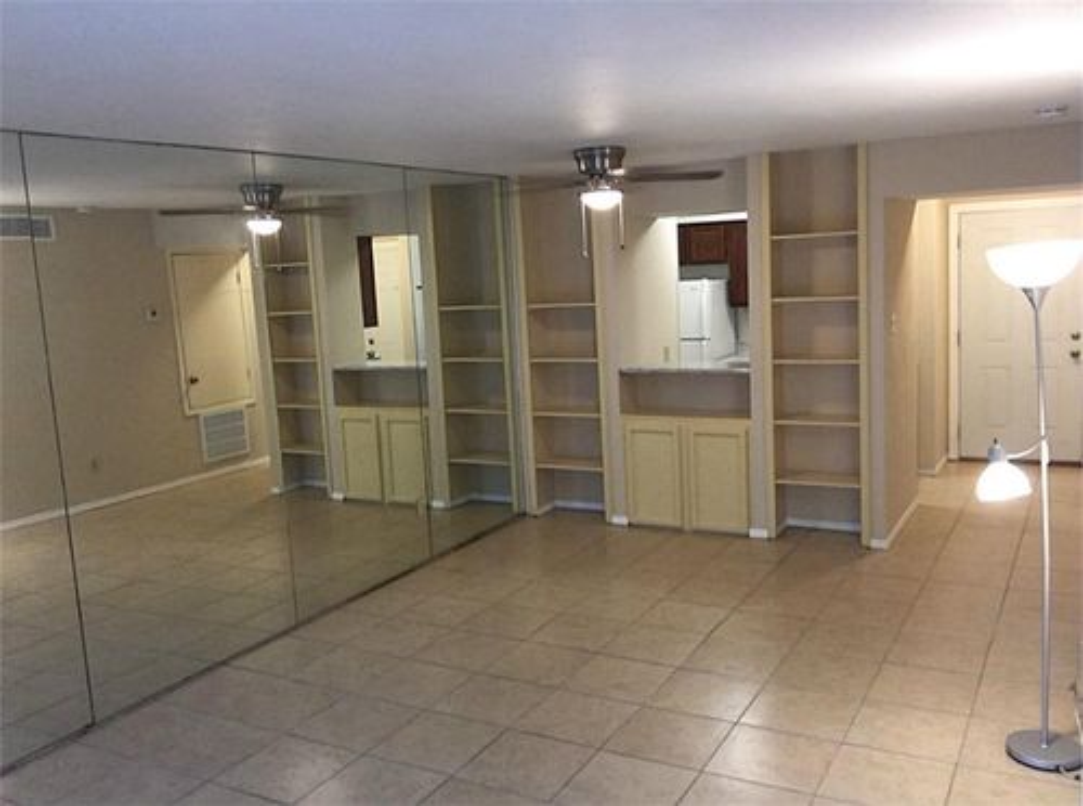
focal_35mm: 31
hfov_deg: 58.5
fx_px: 967
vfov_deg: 45.2
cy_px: 403
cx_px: 542
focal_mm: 2.65
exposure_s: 1/15
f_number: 2.2
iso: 64
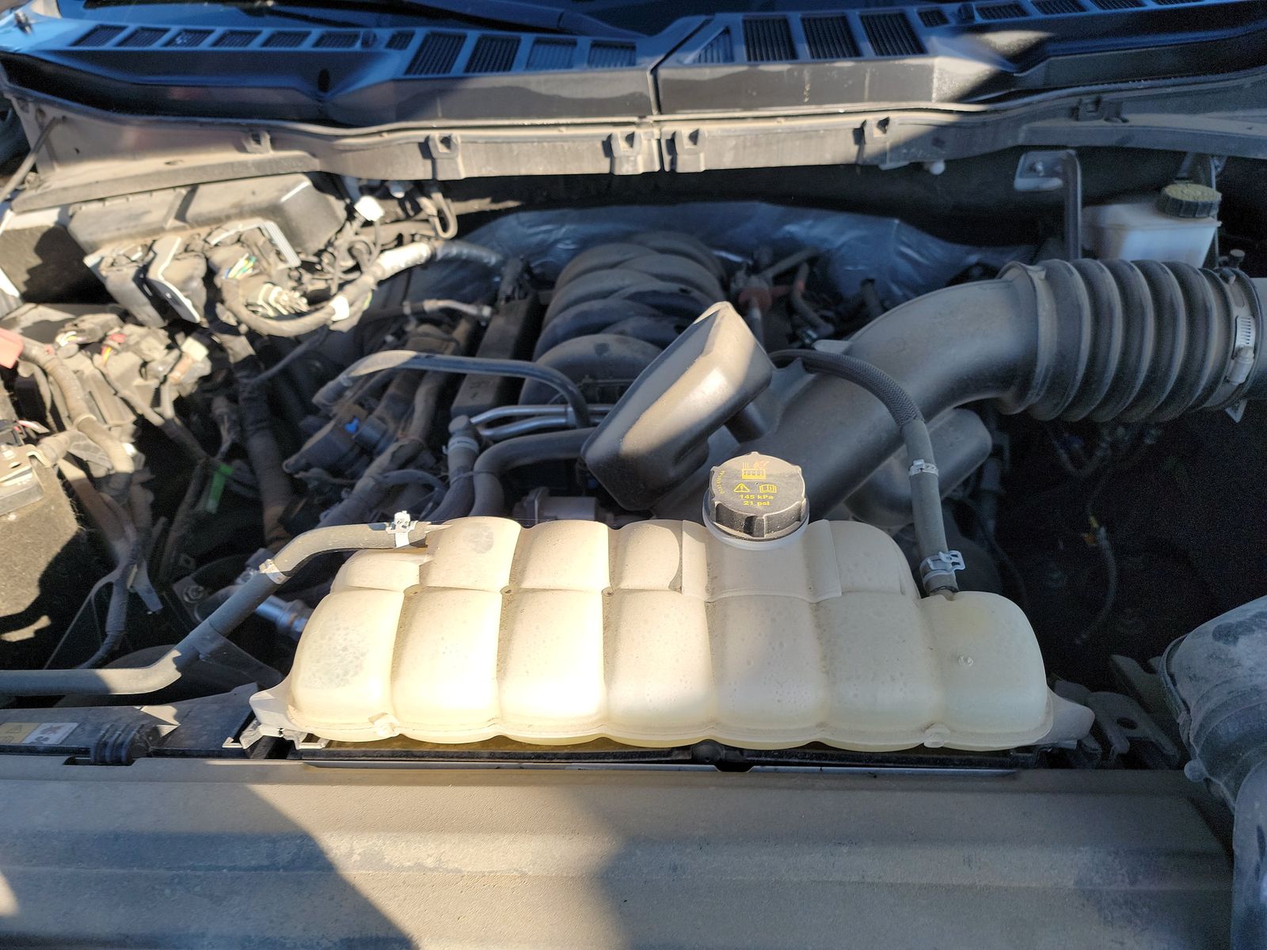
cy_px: 475
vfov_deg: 56.8
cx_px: 634
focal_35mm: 24
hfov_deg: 71.6
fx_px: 878
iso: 50
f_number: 1.8
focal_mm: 6.7
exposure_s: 1/192
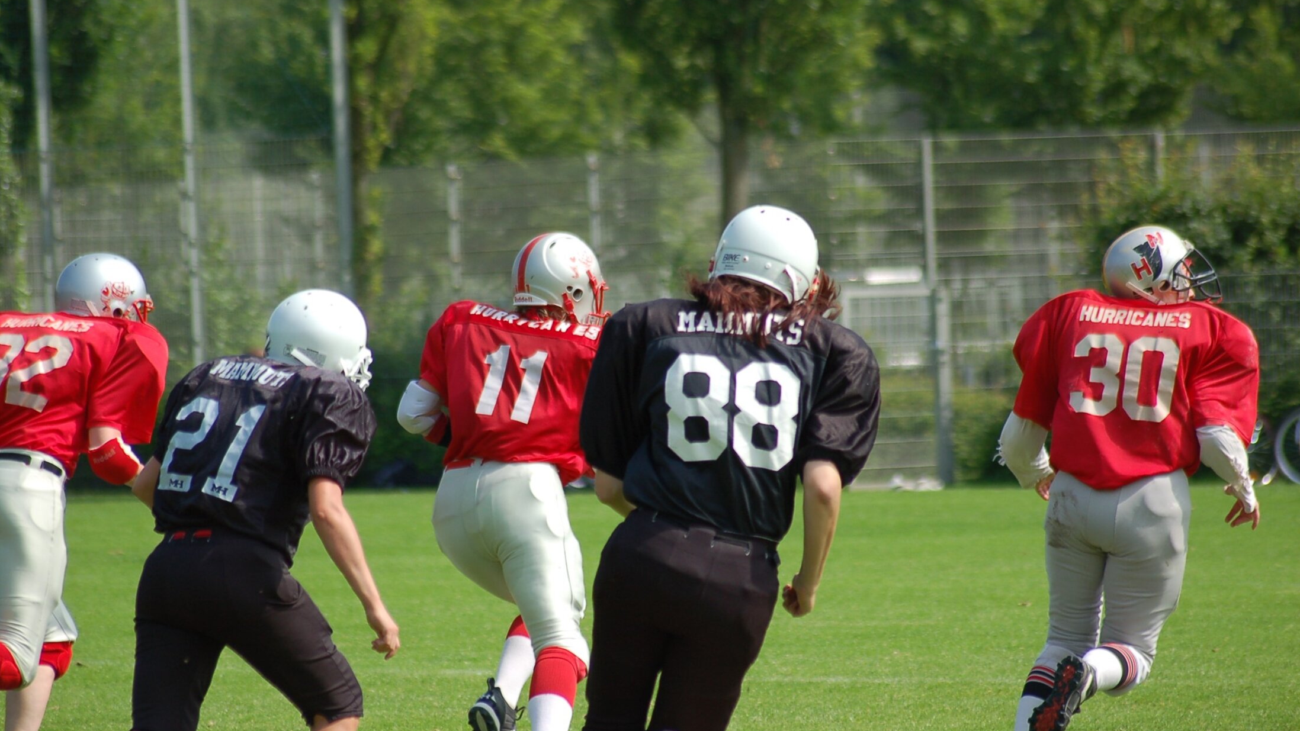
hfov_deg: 7.0
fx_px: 10567
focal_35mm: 307
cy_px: 388
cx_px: 651
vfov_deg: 4.0
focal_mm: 195
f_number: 5
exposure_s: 1/1000
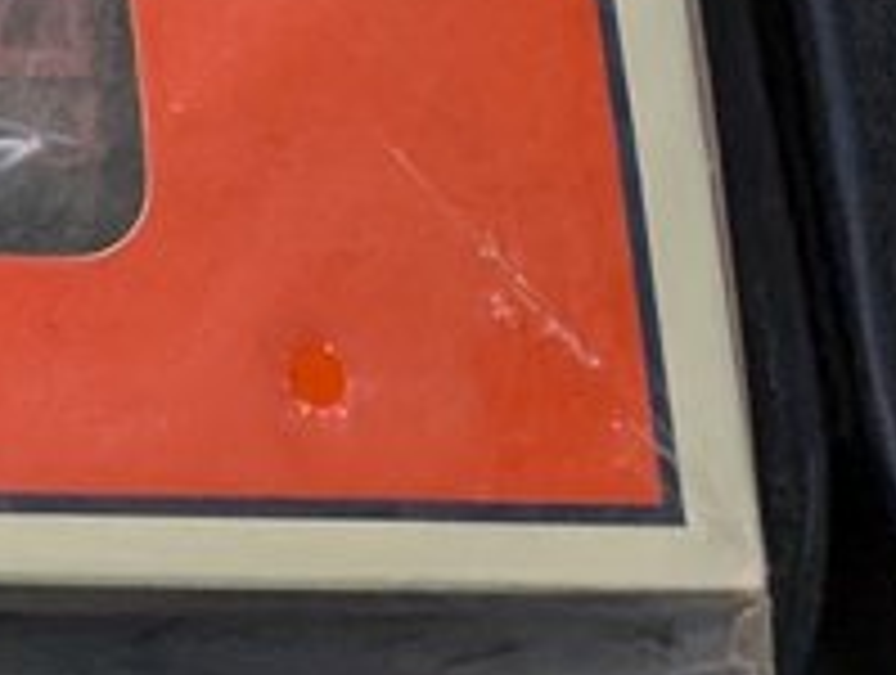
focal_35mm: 182
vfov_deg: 6.9
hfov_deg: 9.2
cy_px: -1690
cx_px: -1556
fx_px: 4719
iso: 152
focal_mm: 6.9
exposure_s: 1/120
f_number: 1.68
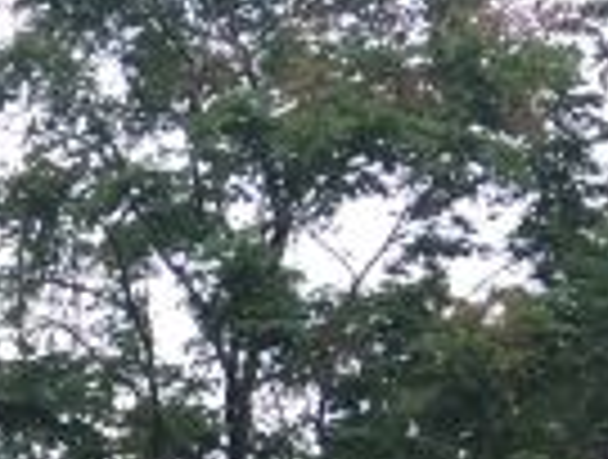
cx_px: -685
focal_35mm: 150
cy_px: 1024
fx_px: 2642
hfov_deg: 11.5
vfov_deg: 9.1
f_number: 2.2
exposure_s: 1/17
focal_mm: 4.15
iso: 32
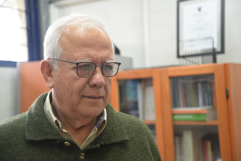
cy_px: 80
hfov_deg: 30.5
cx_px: 120
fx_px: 442
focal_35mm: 66
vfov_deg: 20.6
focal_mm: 66
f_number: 4.5
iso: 900
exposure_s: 1/30
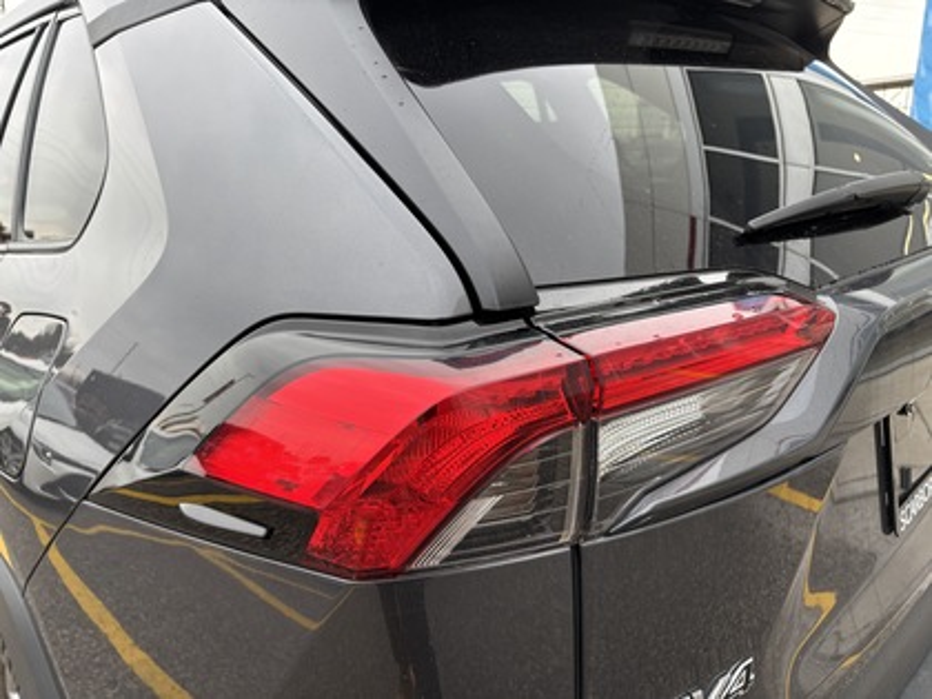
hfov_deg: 67.3
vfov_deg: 53.1
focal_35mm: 26
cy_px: 350
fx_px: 700
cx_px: 466
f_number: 1.6
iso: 40
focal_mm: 5.96
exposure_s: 1/170
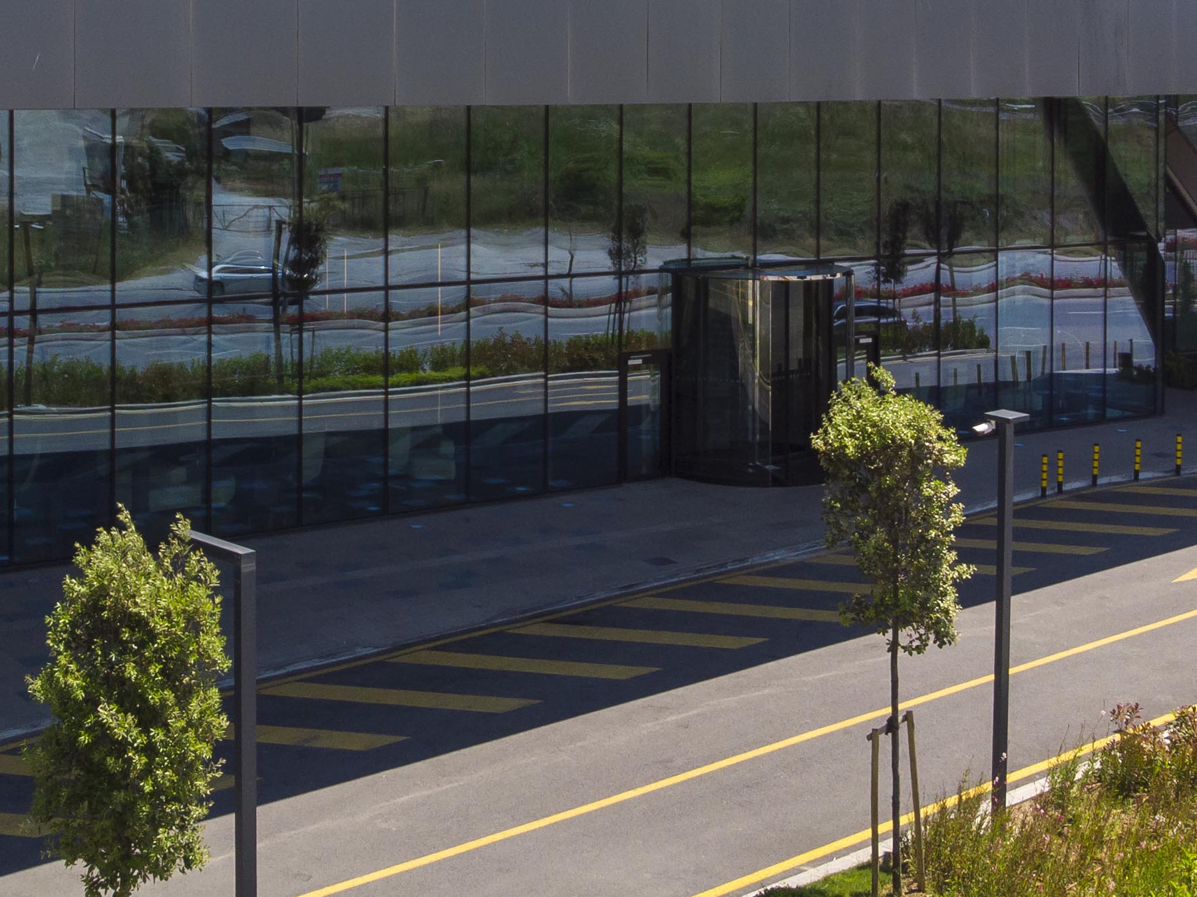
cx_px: 508
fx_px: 1867
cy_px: 83
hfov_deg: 35.5
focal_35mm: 54
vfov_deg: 26.1
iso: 100
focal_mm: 4.5
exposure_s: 1/1000
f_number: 2.8
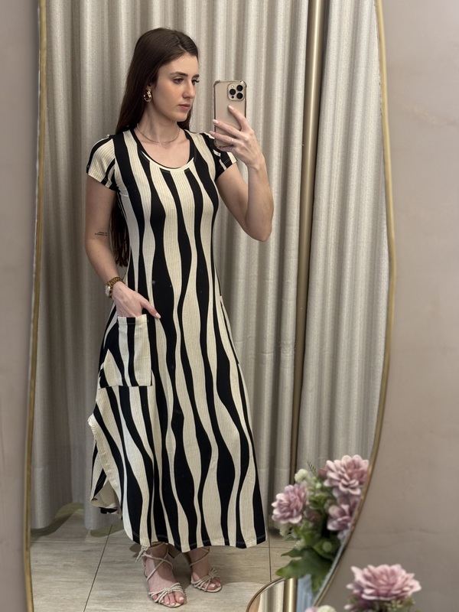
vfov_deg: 39.7
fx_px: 849
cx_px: 230
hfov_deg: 30.3
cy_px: 306
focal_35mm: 48
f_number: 1.78
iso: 64
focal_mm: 6.76
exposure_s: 1/60
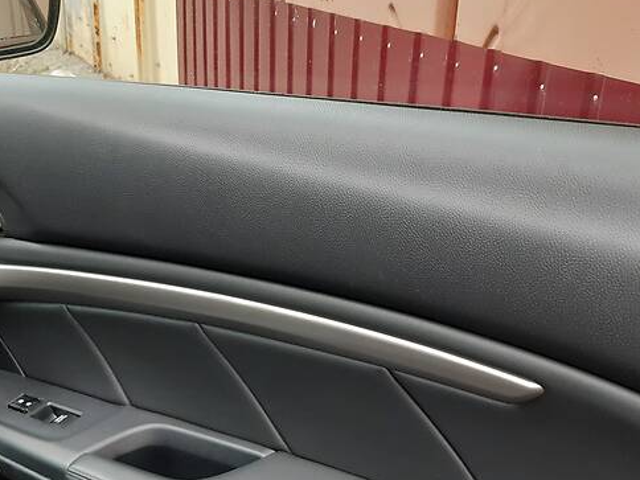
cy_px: 298
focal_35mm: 43
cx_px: 313
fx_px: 795
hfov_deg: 43.8
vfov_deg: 33.4
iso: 250
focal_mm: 3.9
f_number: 1.7
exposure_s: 1/50
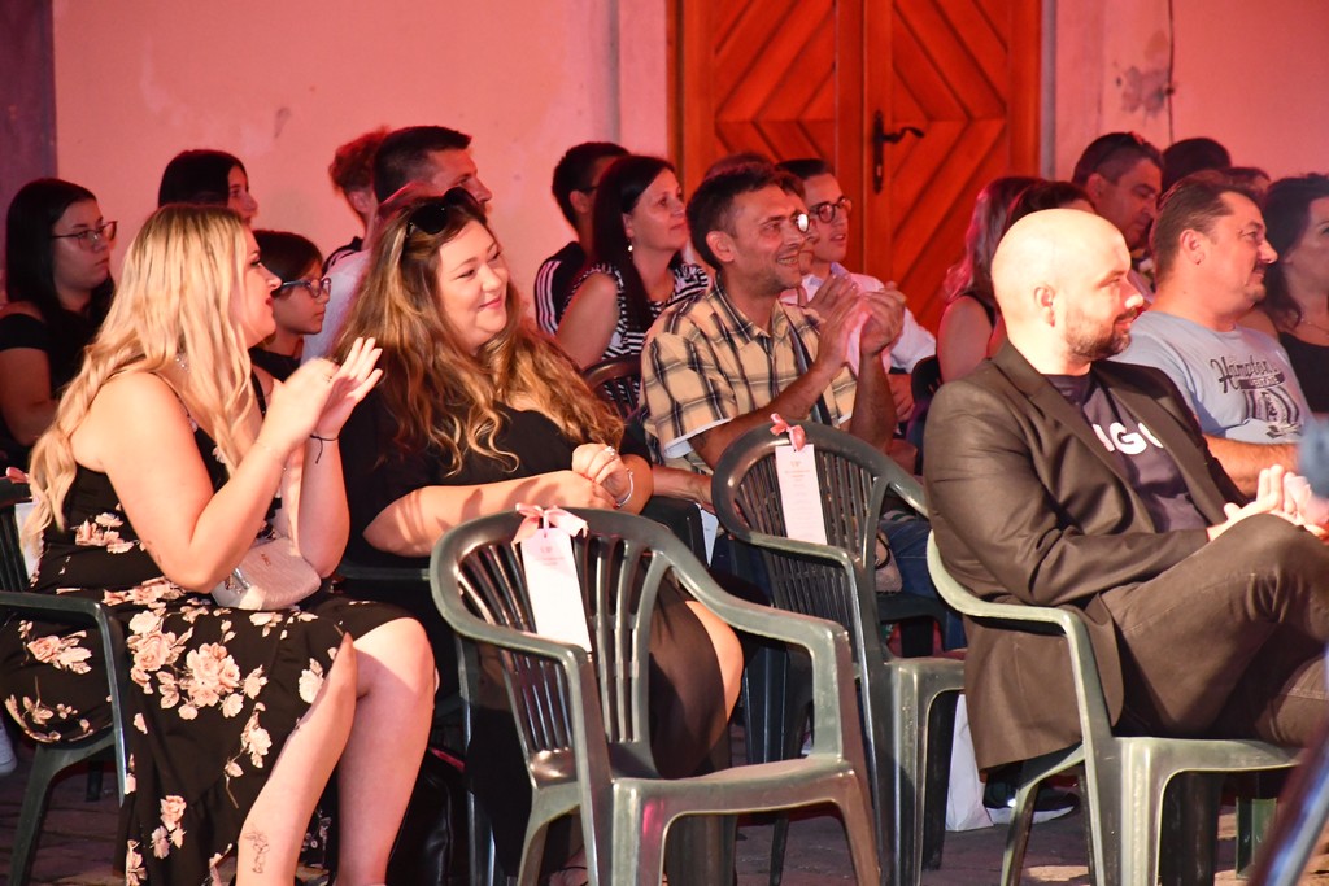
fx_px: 7753
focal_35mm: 210
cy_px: 443
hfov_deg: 9.8
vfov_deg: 6.5
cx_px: 664
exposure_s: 1/60
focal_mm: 140
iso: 4500
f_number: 5.6
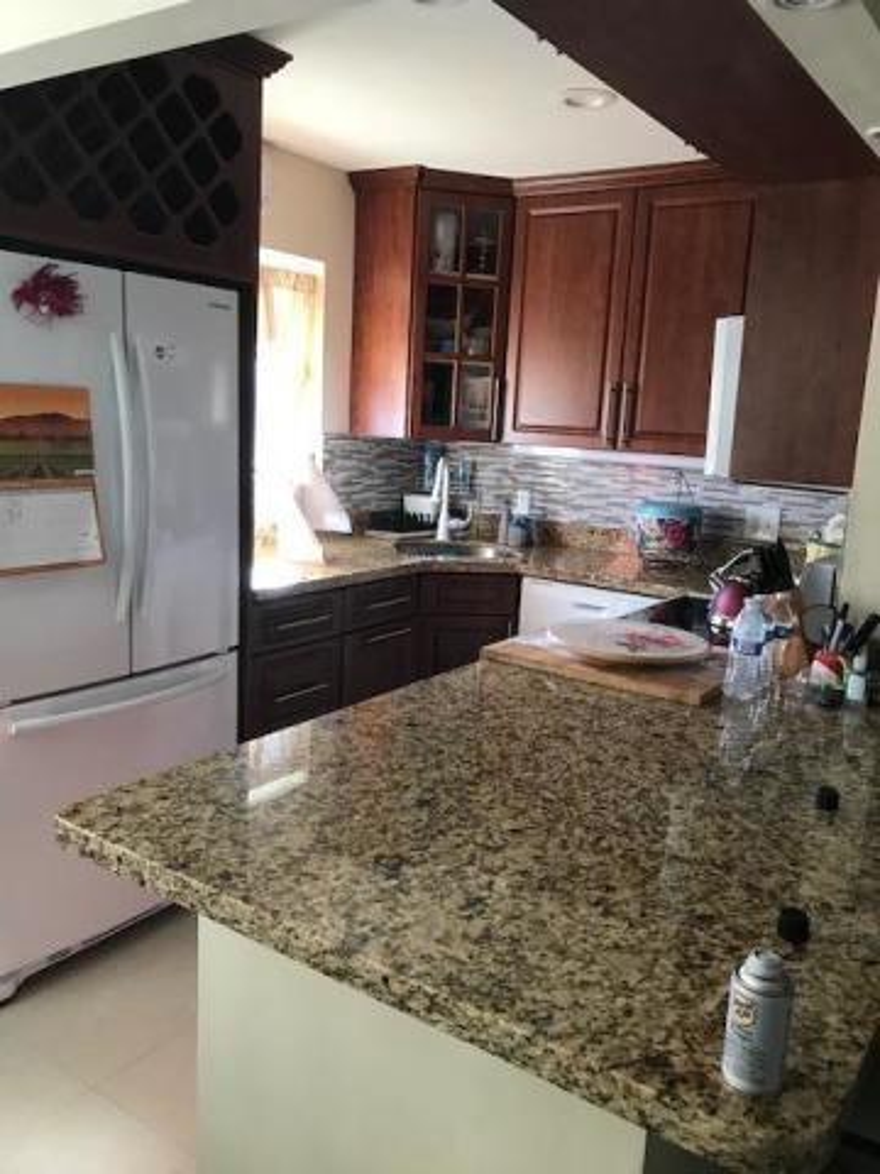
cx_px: 440
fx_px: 949
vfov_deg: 63.4
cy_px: 587
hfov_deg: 49.7
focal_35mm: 28
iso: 40
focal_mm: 3.99
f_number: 1.8
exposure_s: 1/30
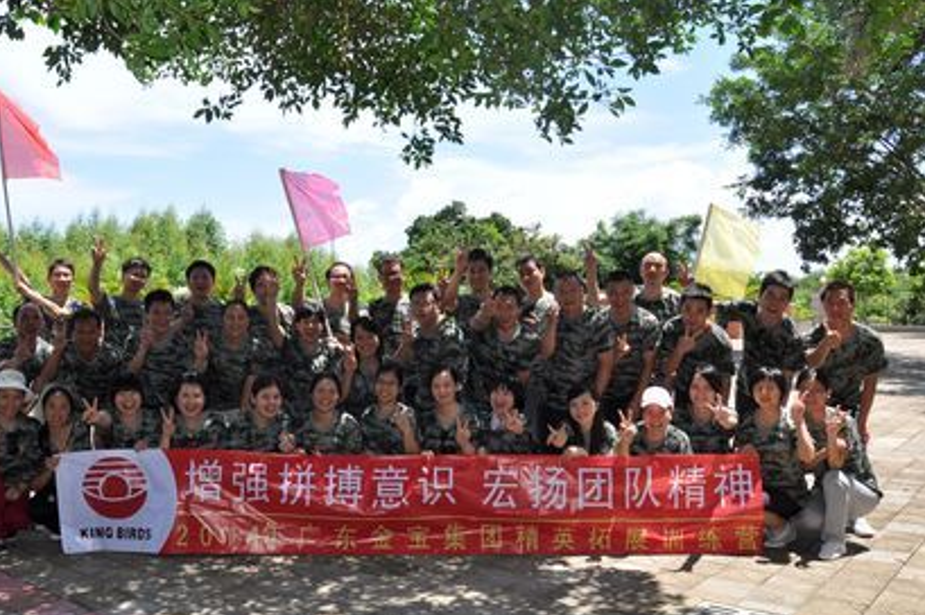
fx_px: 847
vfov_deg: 39.9
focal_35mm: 33
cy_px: 337
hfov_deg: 56.8
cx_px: 371
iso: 200
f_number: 9
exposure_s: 1/200
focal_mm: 18
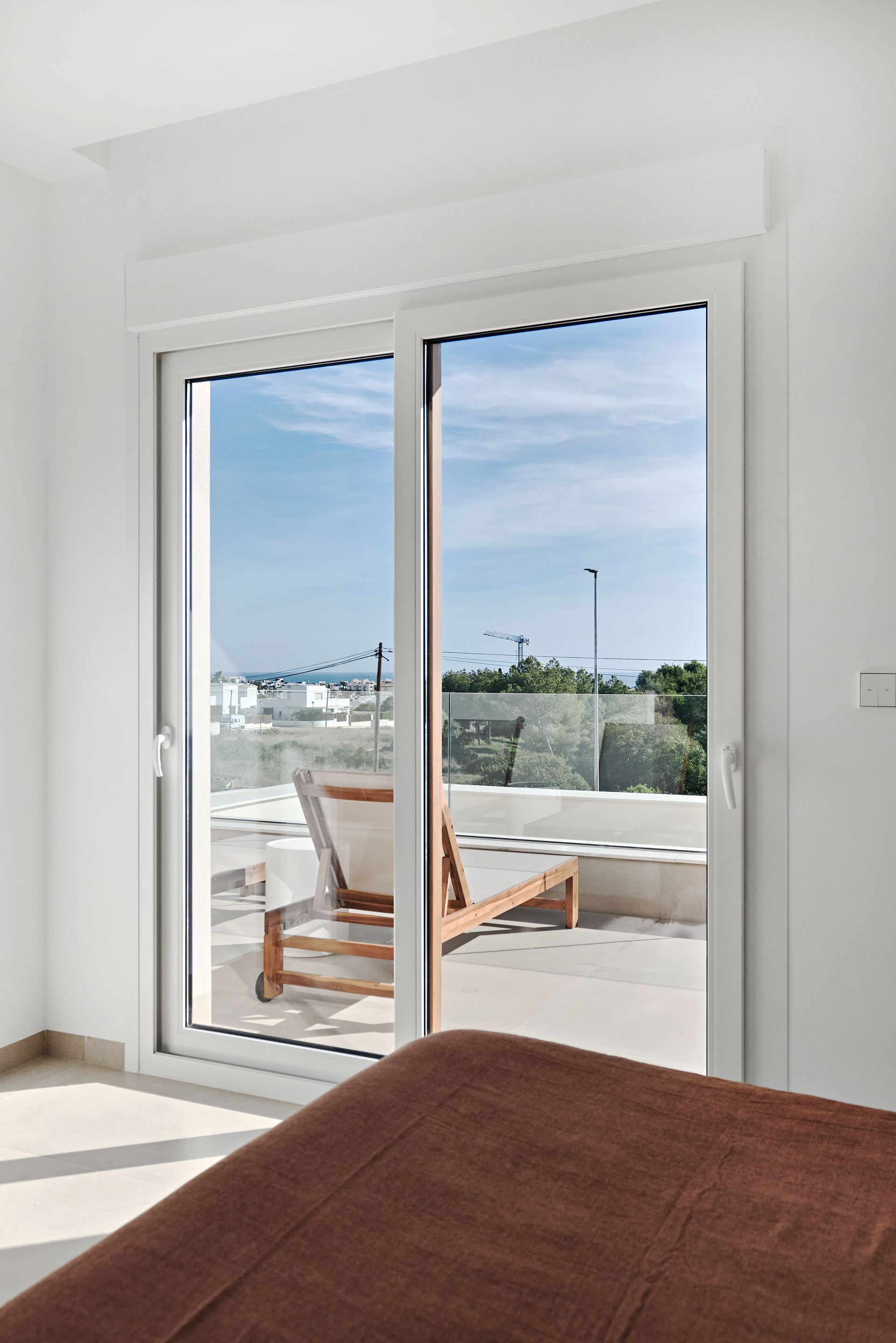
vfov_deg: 63.7
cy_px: 672
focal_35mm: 29
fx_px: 1083
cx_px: 448
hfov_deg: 45.0
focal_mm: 19.1
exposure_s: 1/1300
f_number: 5.6
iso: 500
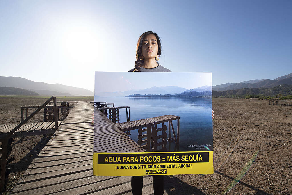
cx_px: 146
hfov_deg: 104.2
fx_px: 114
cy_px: 98
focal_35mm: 14
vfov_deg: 81.2
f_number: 9
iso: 100
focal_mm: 14
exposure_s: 1/200
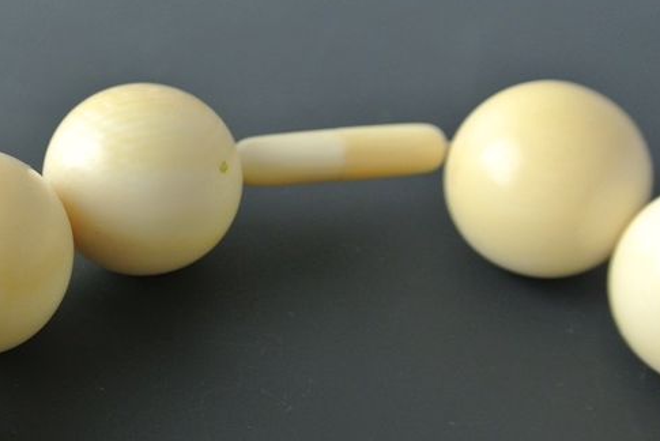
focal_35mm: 66
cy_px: 288
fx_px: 1211
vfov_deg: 20.6
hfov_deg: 29.6
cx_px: 112
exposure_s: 1/125
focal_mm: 12.2
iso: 400
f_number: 3.8
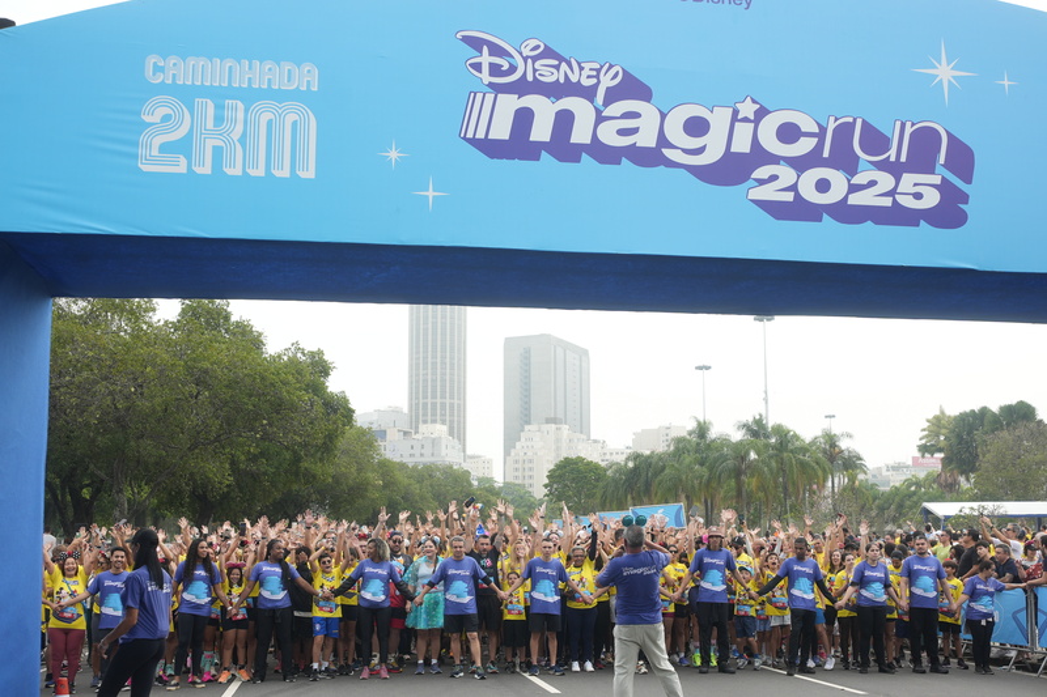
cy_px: 348
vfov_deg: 33.4
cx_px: 524
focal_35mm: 40
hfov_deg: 48.5
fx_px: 1163
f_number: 4.5
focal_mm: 27
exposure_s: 1/320
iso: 125
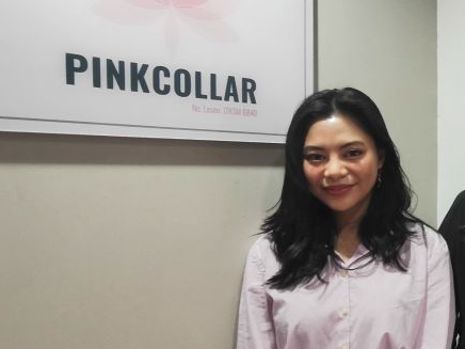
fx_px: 524
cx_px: 423
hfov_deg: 43.5
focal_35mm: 39
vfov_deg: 36.8
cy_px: 197
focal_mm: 2.26
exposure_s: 1/25
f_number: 2.2
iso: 320
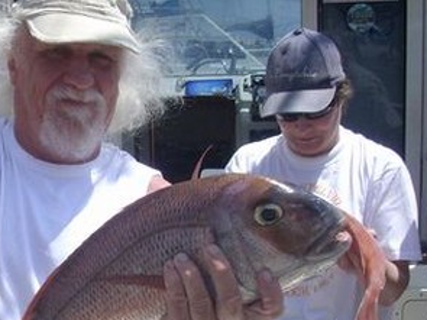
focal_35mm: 79
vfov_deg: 18.3
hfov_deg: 23.9
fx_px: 974
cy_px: 294
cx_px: 29
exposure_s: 1/250
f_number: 5.6
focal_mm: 6.2
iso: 64
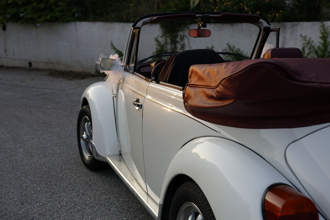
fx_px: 458
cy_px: 110
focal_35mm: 50
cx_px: 165
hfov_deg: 39.6
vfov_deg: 27.0
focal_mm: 50
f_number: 4
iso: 125
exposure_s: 1/160
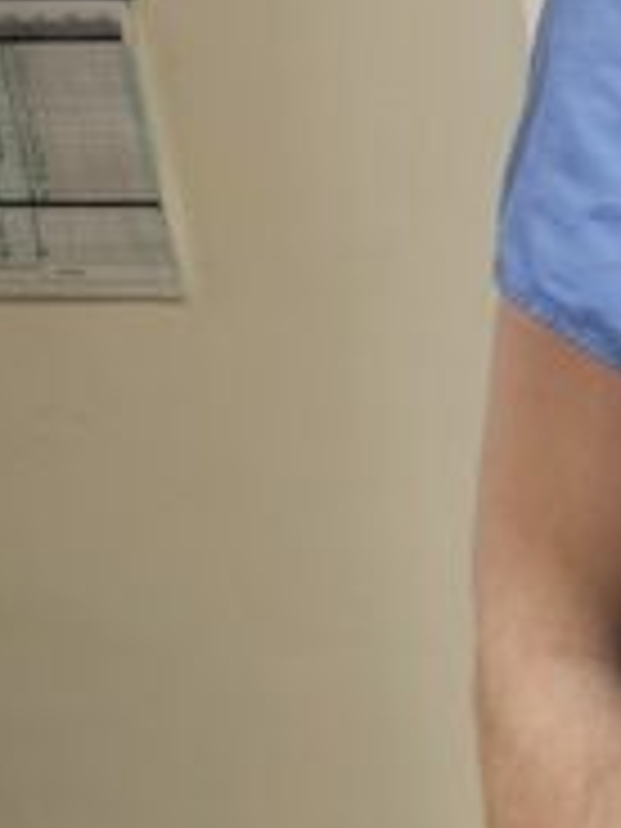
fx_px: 3062
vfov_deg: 14.8
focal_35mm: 128
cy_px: 1053
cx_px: 1634
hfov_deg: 9.8
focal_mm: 6.3
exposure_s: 1/25
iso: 640
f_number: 1.7
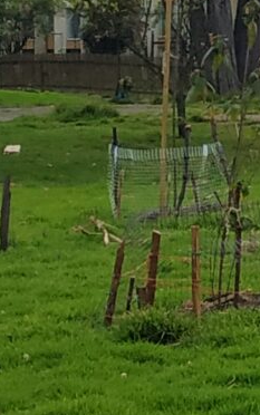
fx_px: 1981
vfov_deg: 11.9
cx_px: 1049
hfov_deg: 6.2
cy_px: 64
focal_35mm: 175
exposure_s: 1/3937
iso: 250
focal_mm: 3.94
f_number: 1.9
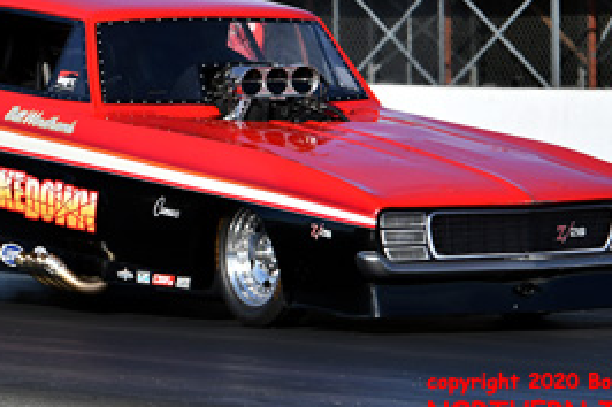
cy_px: 154
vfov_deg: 3.7
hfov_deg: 5.6
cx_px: 175
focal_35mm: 367
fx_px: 6235
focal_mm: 130
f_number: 5.6
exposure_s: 1/1250
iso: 160
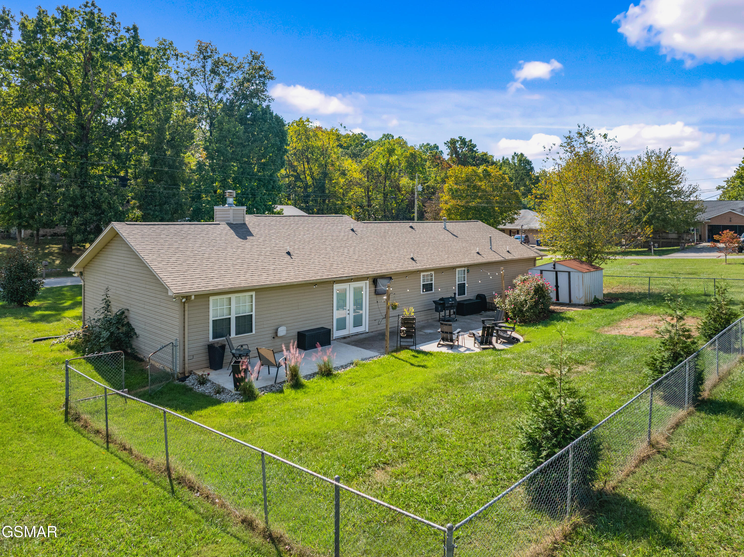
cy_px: 278
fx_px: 516
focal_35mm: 24
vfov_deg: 56.8
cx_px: 372
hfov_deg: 71.6
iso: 250
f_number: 2.8
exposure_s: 1/2000
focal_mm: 12.29
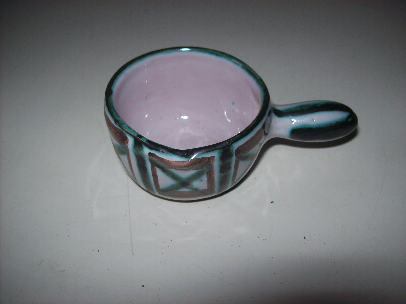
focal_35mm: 36
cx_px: 203
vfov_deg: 39.6
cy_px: 152
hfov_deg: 51.4
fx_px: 422
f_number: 2.7
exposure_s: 1/64
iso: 80
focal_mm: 6
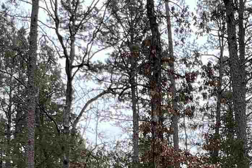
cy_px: 191
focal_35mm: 60
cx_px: 168
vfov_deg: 21.3
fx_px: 420
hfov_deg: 33.1
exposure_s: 1/103
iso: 32
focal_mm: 1.57
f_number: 1.8
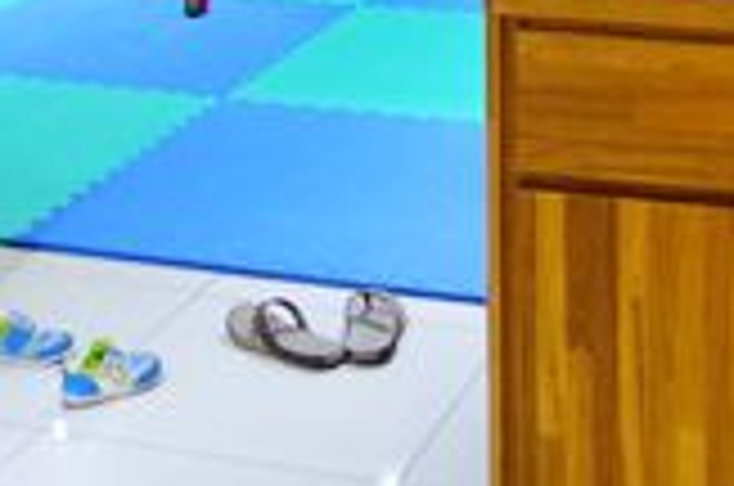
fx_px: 1953
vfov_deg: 13.1
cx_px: 378
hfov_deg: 21.3
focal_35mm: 96
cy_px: -335
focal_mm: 8.8
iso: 250
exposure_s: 1/30
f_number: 1.8
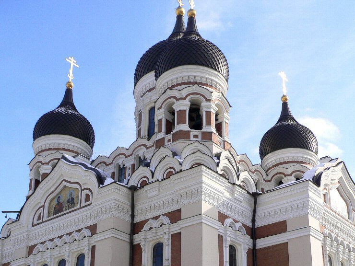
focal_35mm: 35
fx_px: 359
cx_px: 178
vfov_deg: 40.7
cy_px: 133
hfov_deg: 52.6
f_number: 5.6
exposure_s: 1/250
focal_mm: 5.8
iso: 80
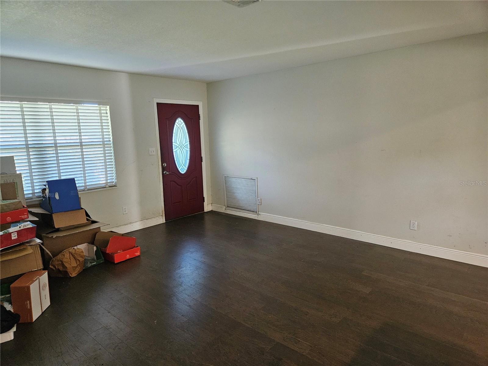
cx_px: 244
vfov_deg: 58.9
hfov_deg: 73.9
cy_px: 183
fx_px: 324
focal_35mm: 23
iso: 800
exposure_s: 1/120
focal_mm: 5.4
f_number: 1.8
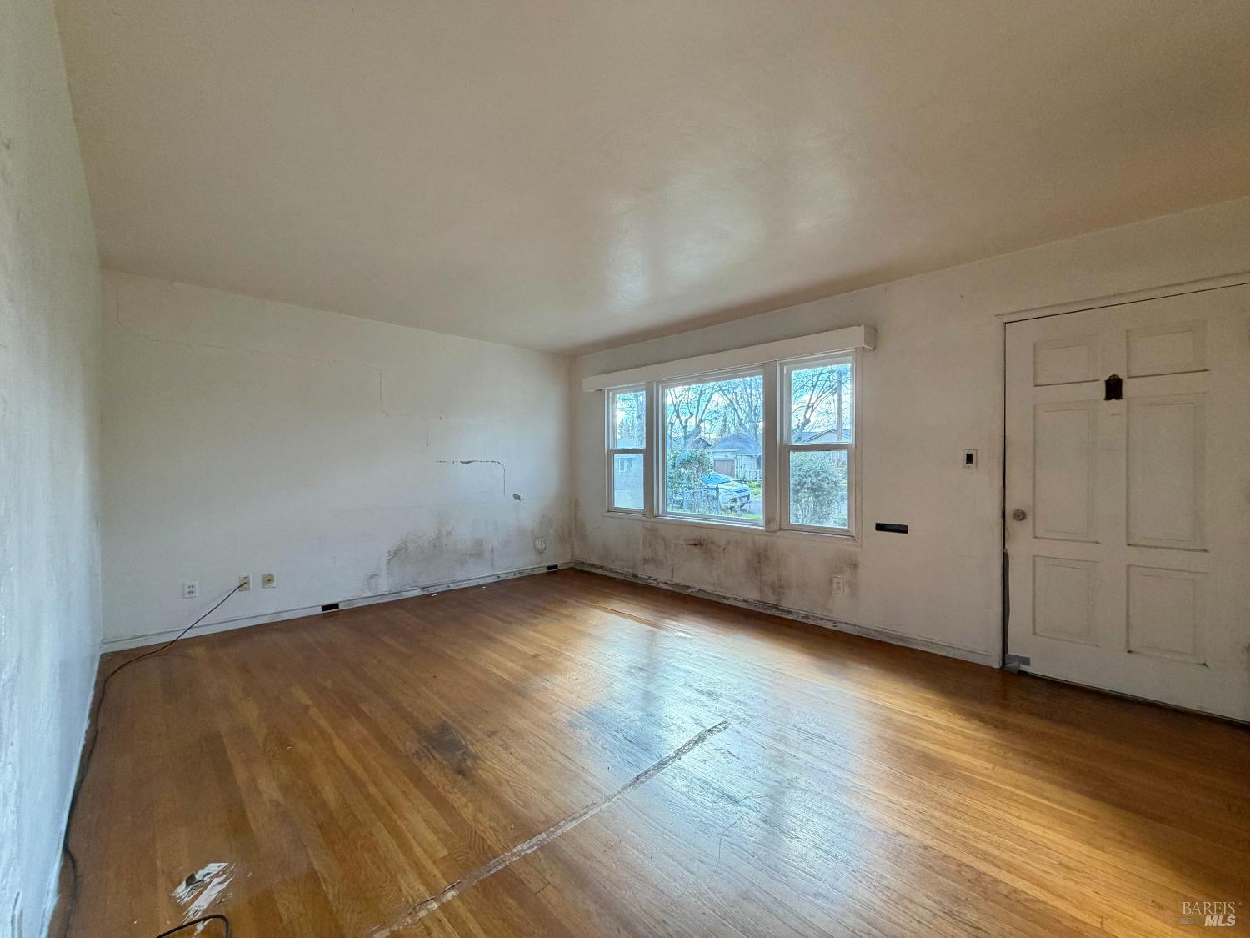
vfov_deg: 85.7
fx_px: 506
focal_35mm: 14
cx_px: 625
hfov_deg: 102.1
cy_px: 469
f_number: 2.2
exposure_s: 1/120
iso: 200
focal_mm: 2.22
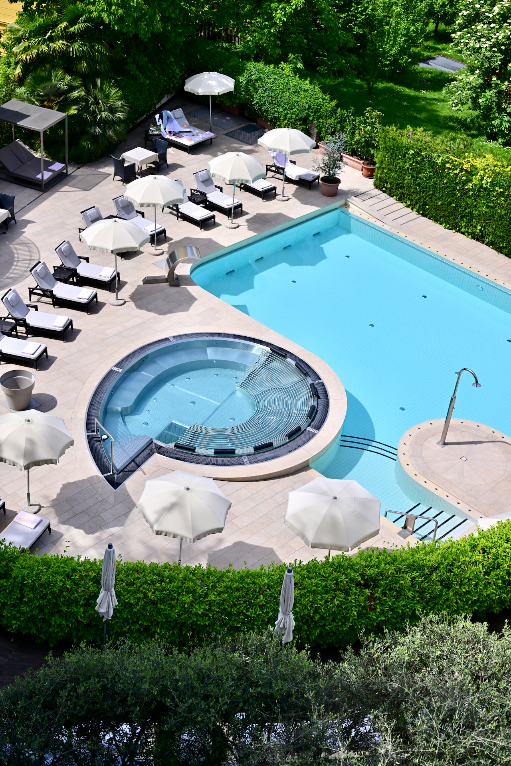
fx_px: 1065
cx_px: 256
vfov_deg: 39.6
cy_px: 383
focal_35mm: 50
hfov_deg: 27.0
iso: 64
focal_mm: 50
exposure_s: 1/1250
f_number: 3.5
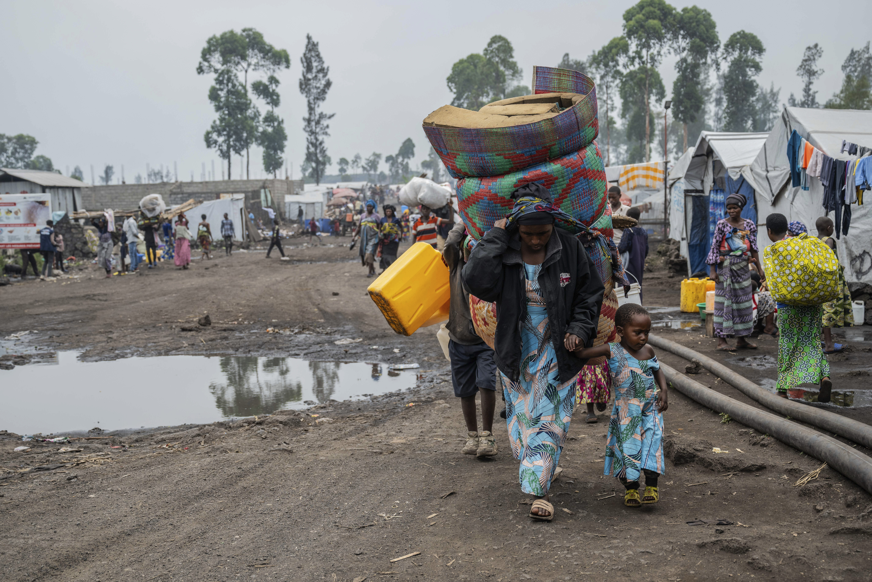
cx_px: 436
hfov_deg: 43.6
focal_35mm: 45
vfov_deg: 29.9
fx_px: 1090
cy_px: 291
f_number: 4.5
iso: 320
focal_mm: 45
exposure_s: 1/1250
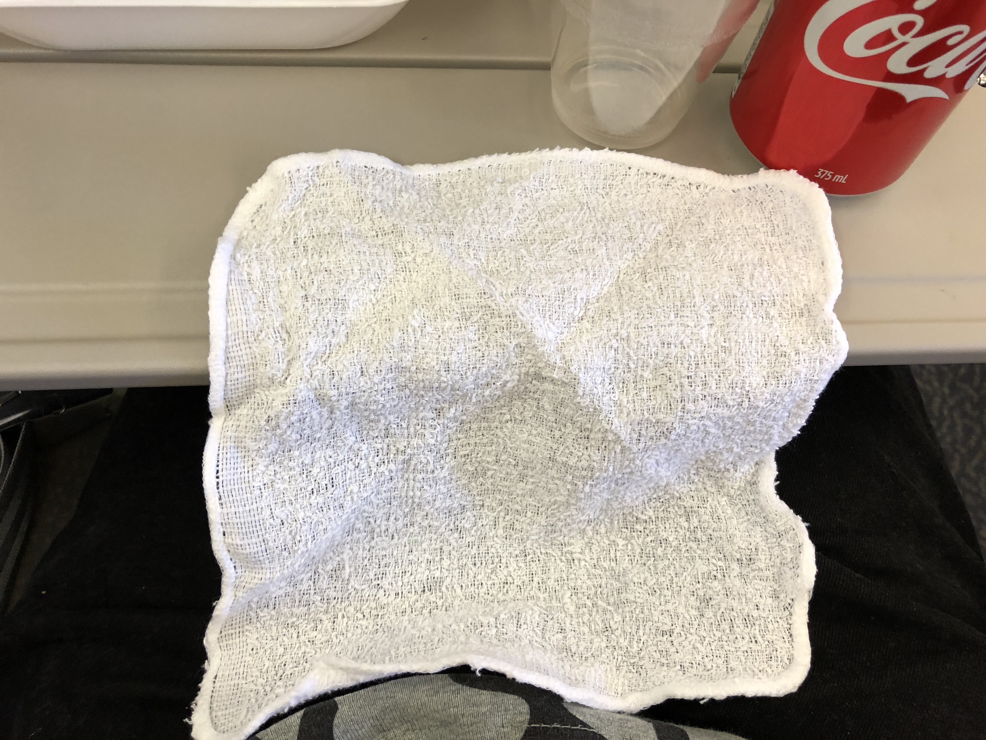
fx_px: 798
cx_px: 493
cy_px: 370
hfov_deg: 63.4
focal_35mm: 28
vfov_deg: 49.7
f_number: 1.8
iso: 50
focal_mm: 4
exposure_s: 1/17
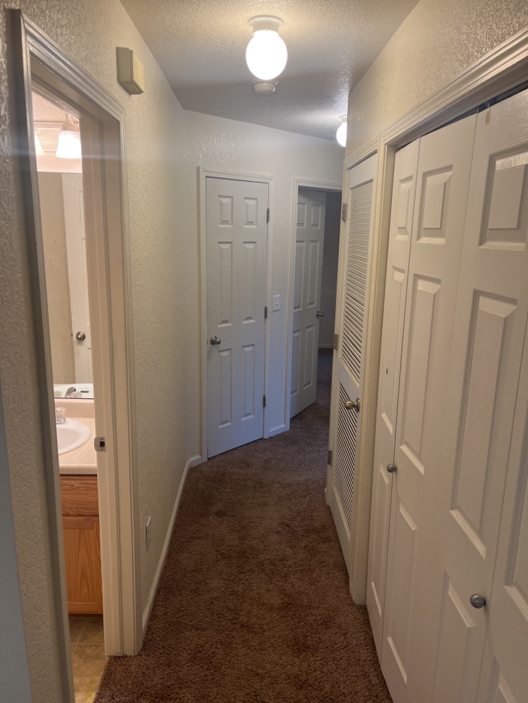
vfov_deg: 67.3
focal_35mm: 26
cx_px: 264
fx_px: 529
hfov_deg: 53.1
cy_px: 352
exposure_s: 1/60
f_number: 1.6
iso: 100
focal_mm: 5.1
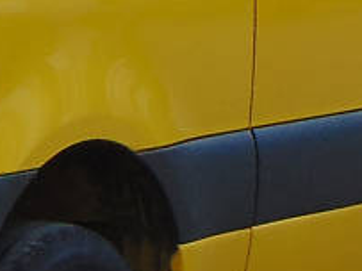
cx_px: -198
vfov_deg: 3.7
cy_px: -173
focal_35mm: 395
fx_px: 4128
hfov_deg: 5.0
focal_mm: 9
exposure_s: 1/160
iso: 80
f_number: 3.5
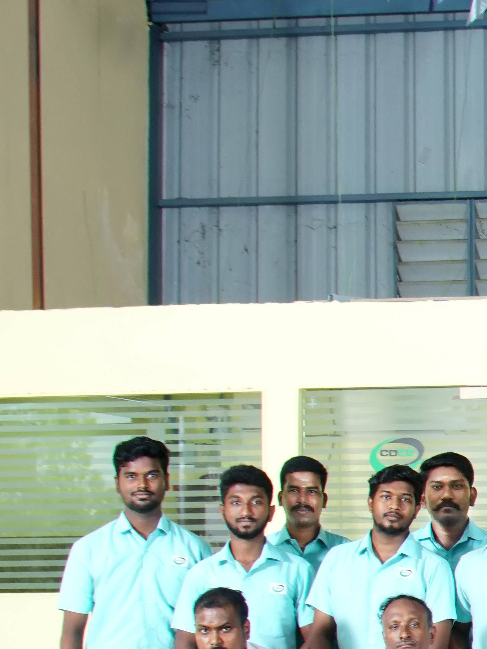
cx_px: 1124
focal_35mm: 121
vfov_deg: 16.1
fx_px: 2270
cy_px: 592
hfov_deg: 10.7
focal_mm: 24
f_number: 8
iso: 400
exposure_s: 1/125
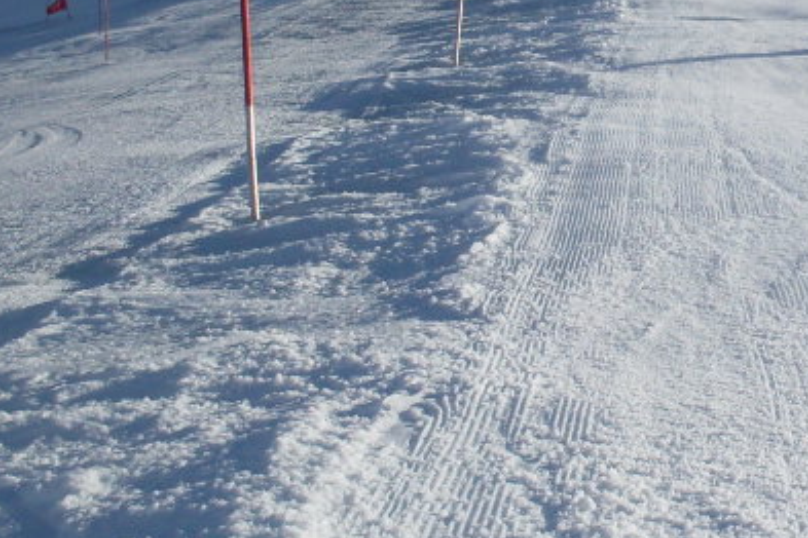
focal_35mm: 103
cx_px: 868
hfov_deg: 19.1
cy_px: 82
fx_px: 2312
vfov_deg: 13.2
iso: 80
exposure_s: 1/500
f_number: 8.4
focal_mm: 6.3
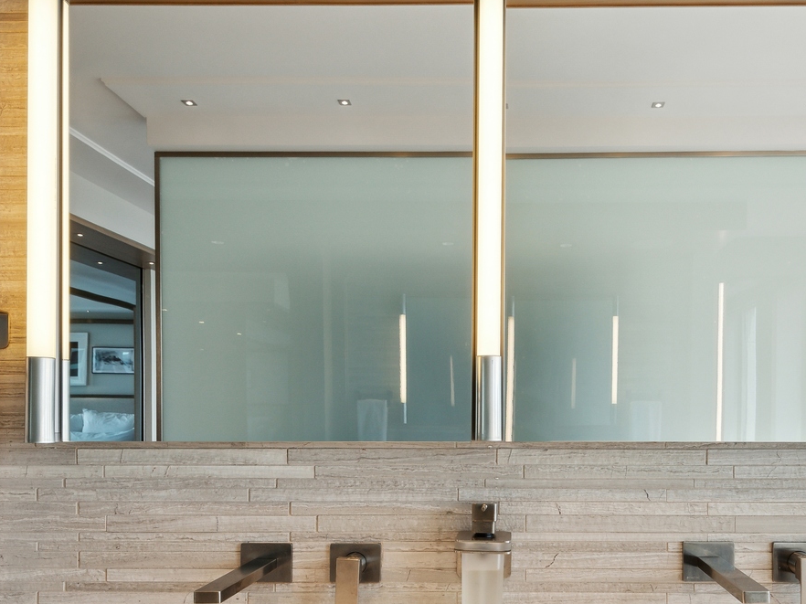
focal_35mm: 30
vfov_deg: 46.1
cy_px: 399
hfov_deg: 60.0
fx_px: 698
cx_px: 420
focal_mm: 17
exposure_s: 1/160
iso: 500
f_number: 8
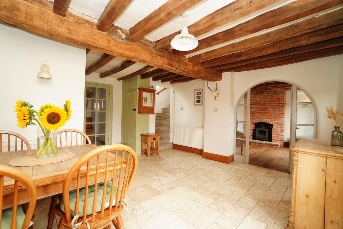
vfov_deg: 77.4
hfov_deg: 100.4
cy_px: 114
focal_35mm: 15
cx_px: 172
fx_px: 143
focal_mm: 10
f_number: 4
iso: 800
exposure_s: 1/60
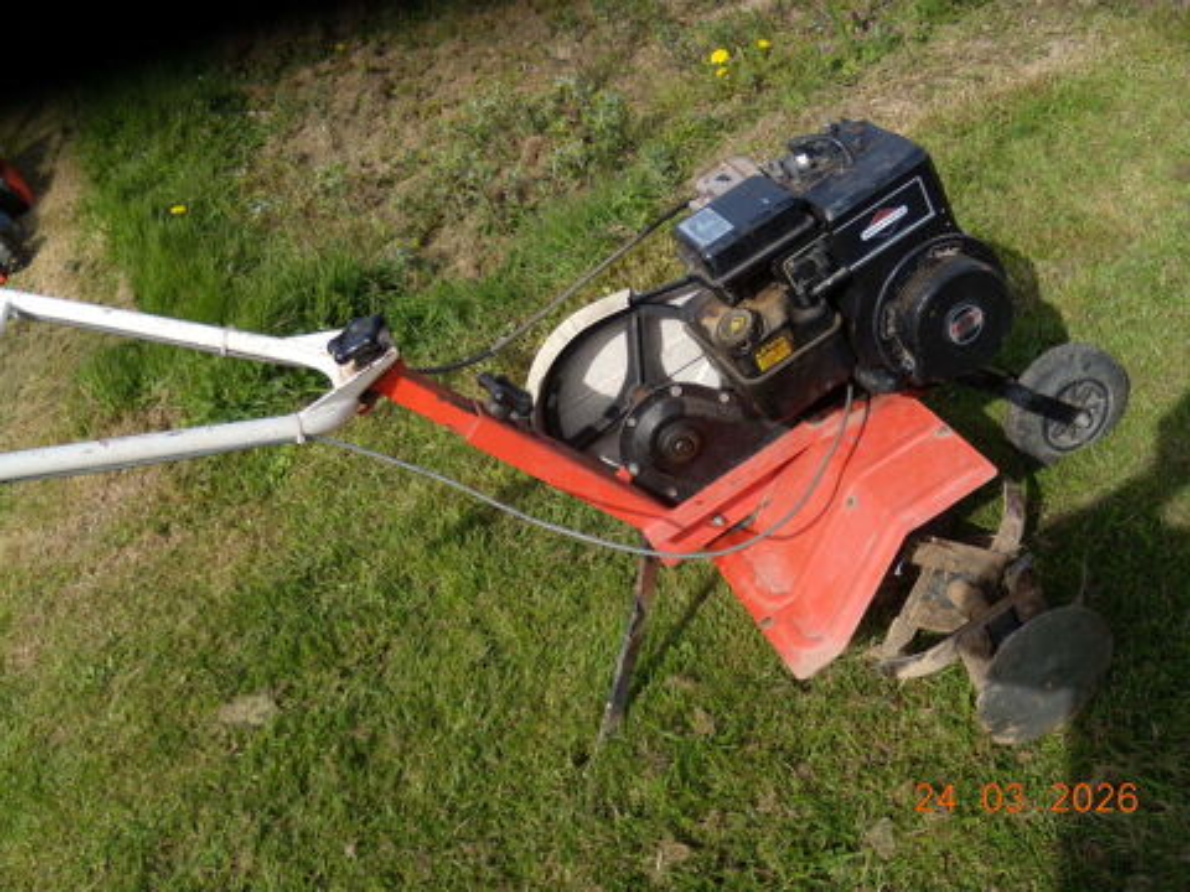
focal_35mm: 36
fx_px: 1238
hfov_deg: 51.4
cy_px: 446
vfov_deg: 39.7
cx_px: 595
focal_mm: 6.4
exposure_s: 1/640
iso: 80
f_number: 3.6
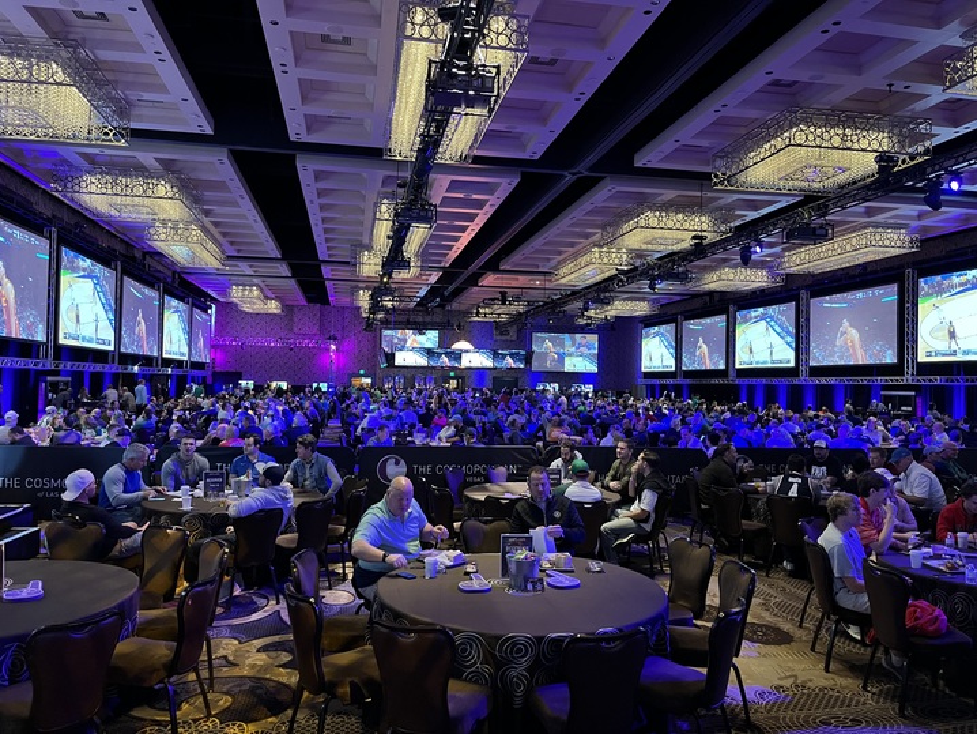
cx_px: 488
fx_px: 734
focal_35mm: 26
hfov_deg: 67.3
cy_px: 367
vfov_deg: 53.1
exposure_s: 1/30
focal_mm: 5.1
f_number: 1.6
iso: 500
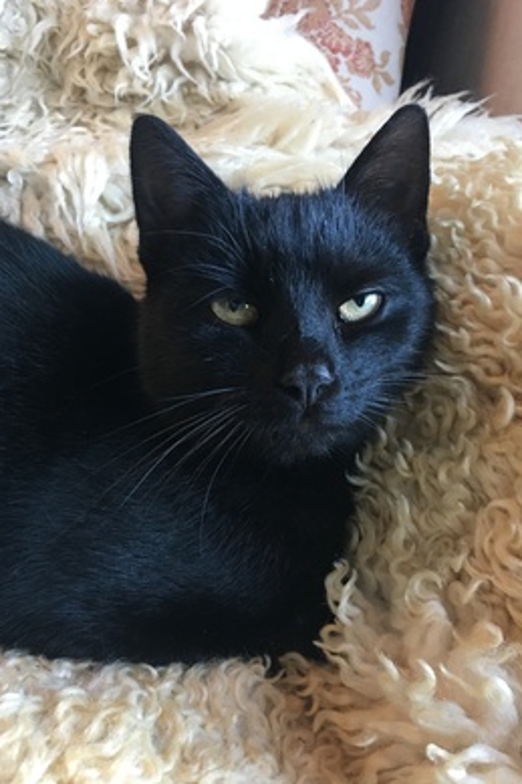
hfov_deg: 42.3
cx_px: 280
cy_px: 383
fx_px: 675
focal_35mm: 31
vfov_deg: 60.3
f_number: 2.2
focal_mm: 4.15
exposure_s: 1/10
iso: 100
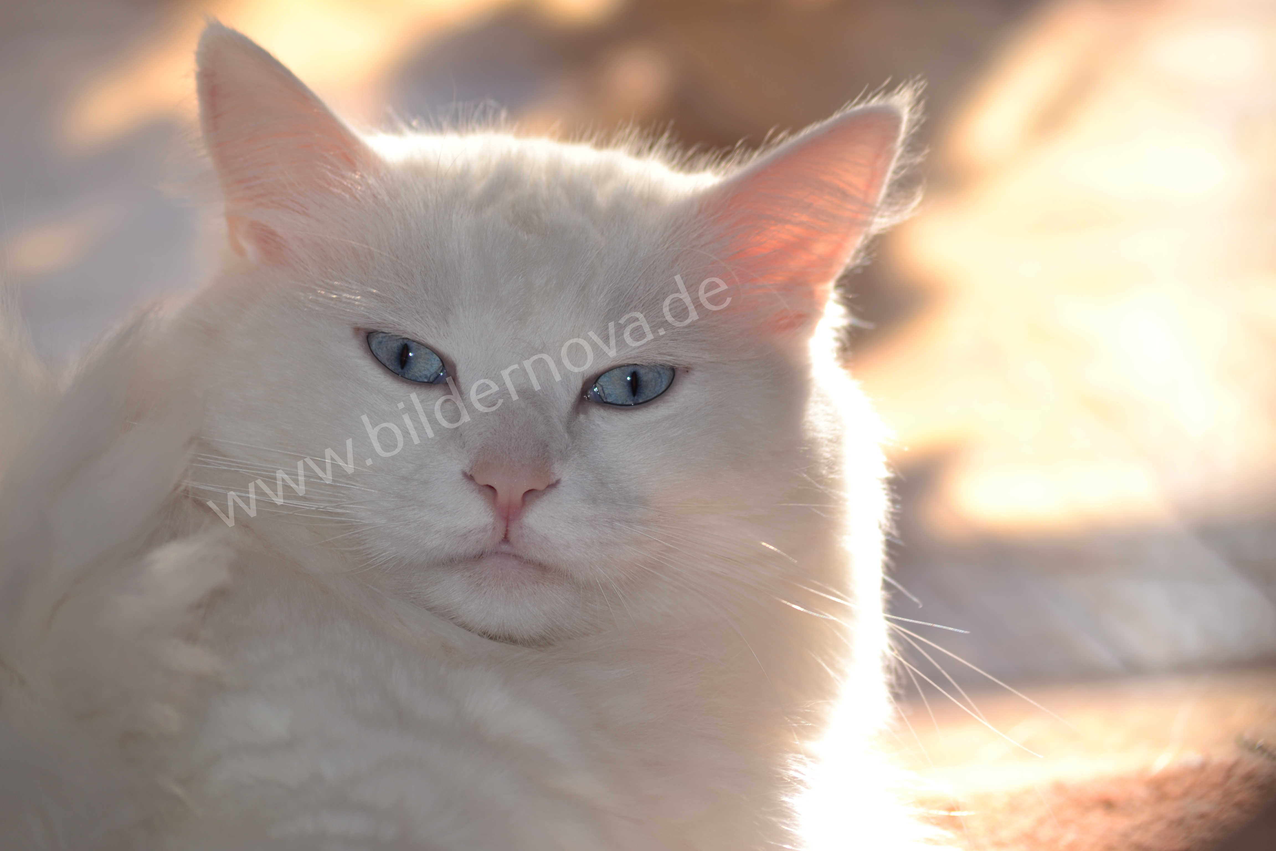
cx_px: 638
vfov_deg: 5.4
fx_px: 9038
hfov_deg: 8.1
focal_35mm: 255
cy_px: 426
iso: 100
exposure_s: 1/200
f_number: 4.8
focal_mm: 170
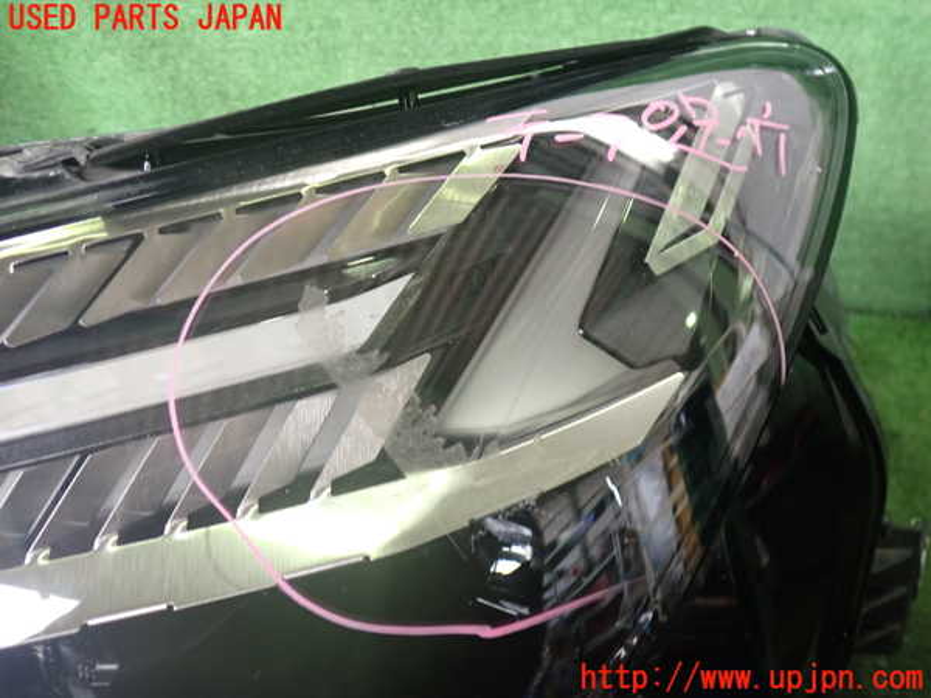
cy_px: 349
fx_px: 807
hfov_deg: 60.0
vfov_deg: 46.8
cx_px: 466
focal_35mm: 30
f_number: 2.3
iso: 250
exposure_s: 1/30
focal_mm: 5.4
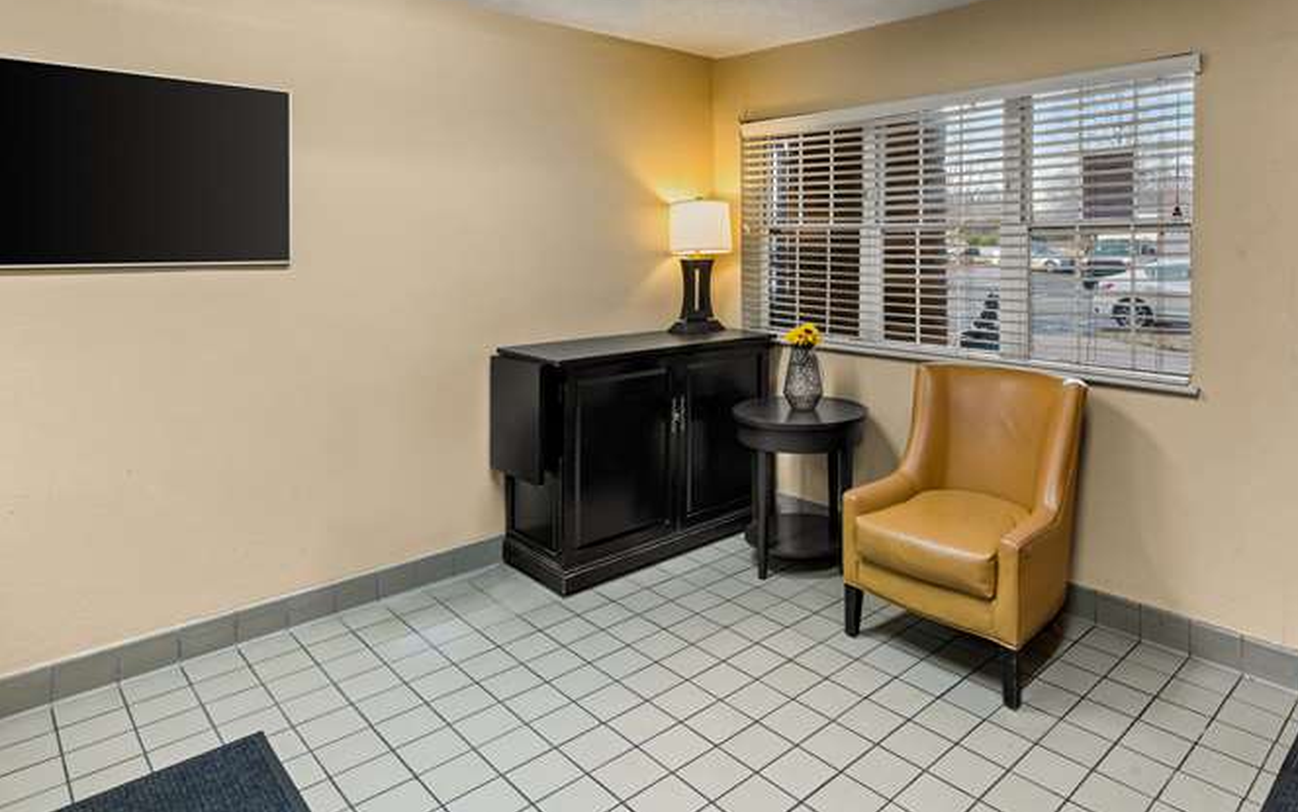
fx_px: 779
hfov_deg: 79.1
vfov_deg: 53.2
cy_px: 229
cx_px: 749
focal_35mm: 22
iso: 320
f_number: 11
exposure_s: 1/3
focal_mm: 14
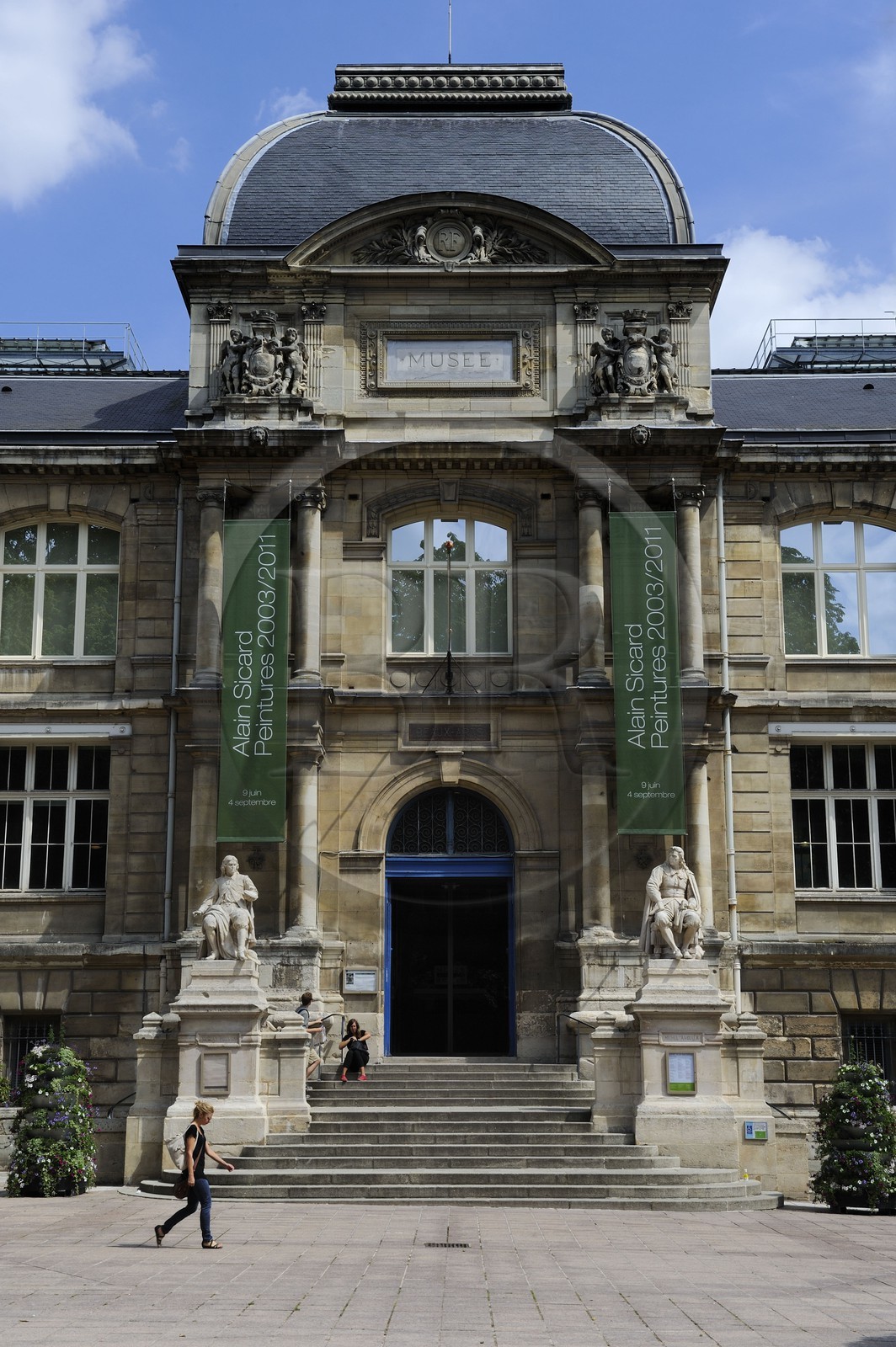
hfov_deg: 28.0
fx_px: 1795
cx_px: 448
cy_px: 674
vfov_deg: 41.1
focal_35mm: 48
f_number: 14
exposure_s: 1/200
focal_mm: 48
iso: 200
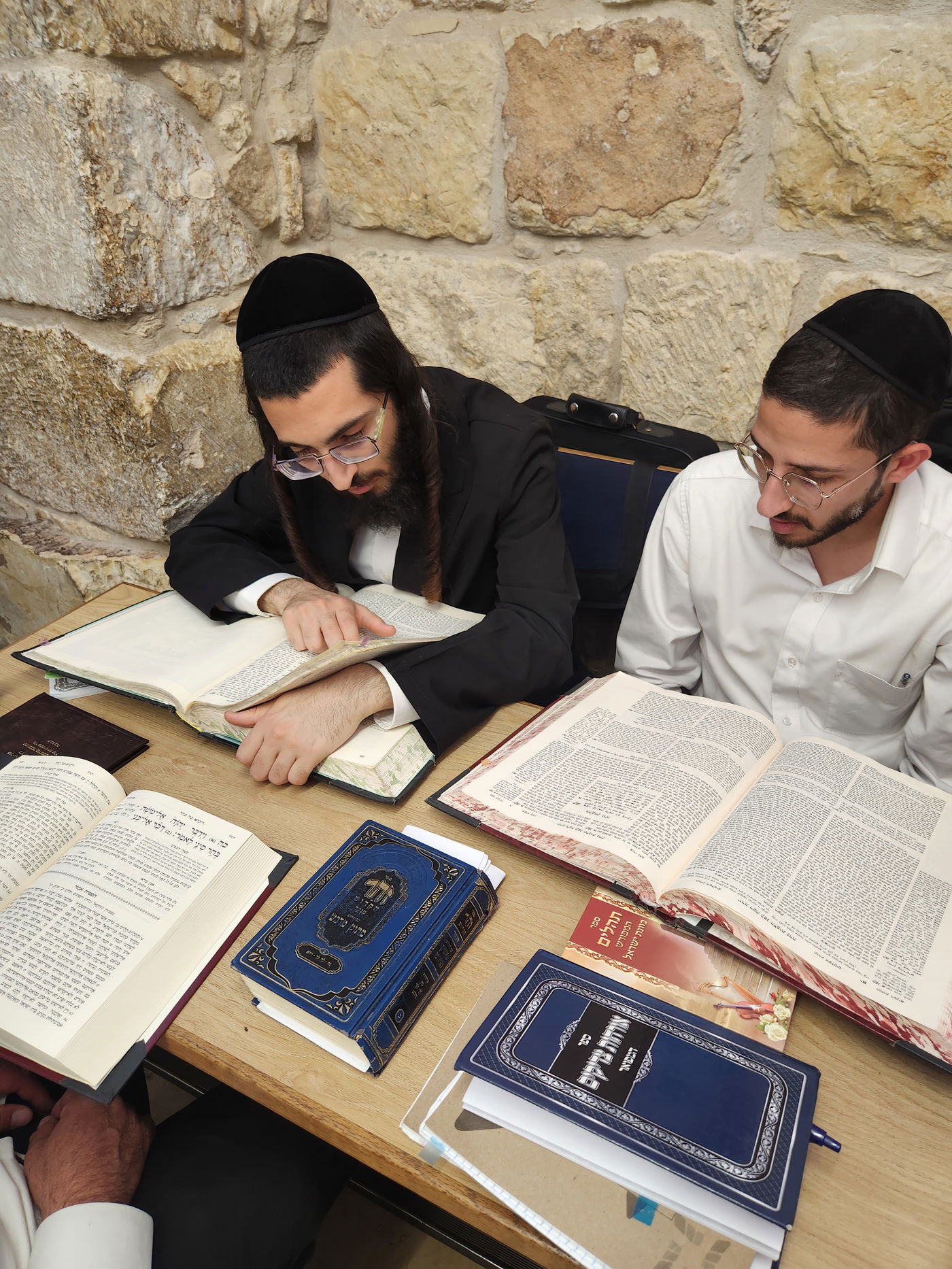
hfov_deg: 58.9
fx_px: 843
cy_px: 634
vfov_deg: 73.9
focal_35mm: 23
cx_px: 476
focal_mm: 5.4
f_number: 1.8
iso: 100
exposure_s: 1/100
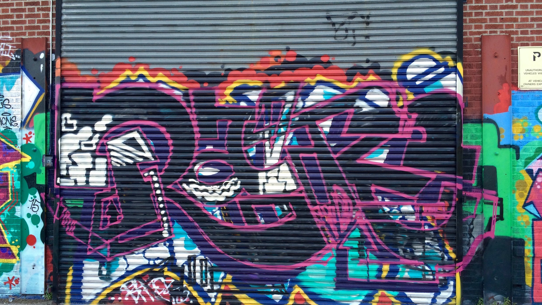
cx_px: 273
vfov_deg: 36.5
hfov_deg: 61.0
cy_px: 182
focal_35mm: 32
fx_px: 460
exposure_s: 1/120
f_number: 2.2
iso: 40
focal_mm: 4.15
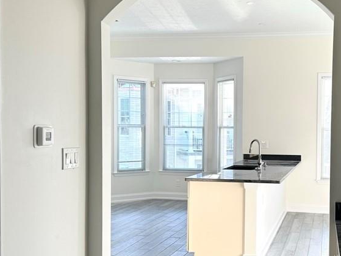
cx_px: 261
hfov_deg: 41.5
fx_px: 433
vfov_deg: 32.8
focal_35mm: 44
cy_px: 144
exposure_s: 1/165
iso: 64
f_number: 1.78
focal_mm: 6.86
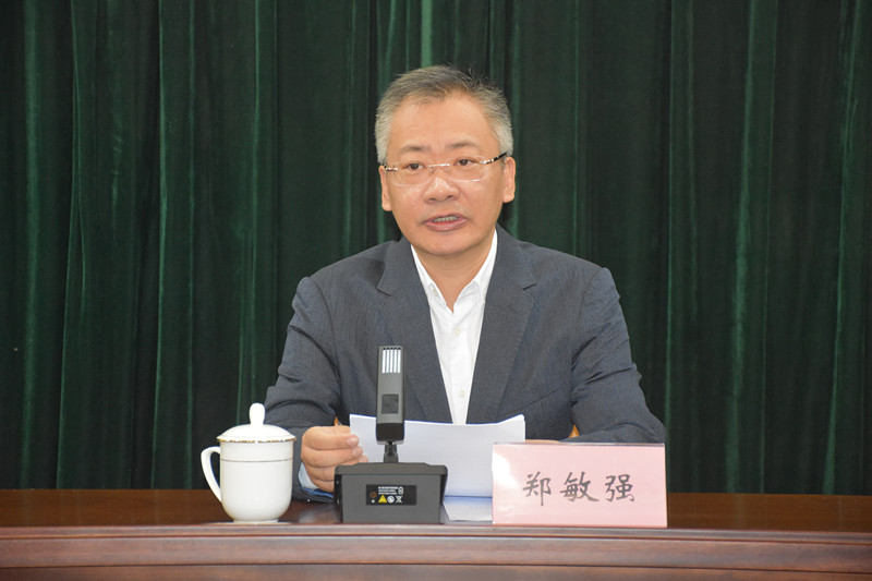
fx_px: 2906
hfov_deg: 17.1
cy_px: 290
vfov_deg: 11.4
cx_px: 436
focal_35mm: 120
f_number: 5.3
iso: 3200
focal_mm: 80
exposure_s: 1/60
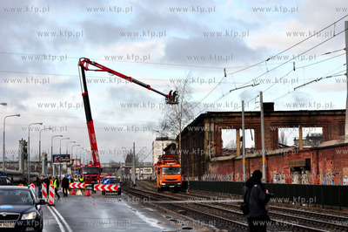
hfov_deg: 19.5
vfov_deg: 13.0
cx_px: 174
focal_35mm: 105
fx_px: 1014
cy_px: 116
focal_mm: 70
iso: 200
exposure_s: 1/500
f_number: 5.6
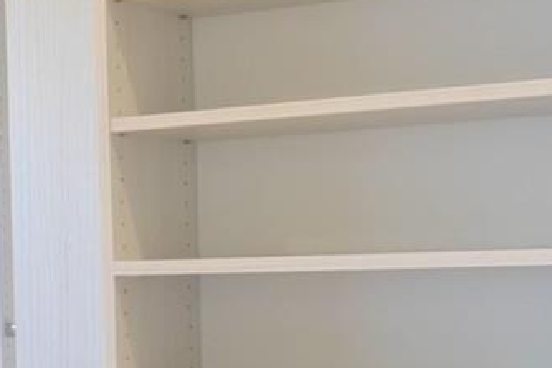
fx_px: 1503
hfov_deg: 18.6
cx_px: -259
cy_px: 312
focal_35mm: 98
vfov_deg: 13.9
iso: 400
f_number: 4
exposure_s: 1/80
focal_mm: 16
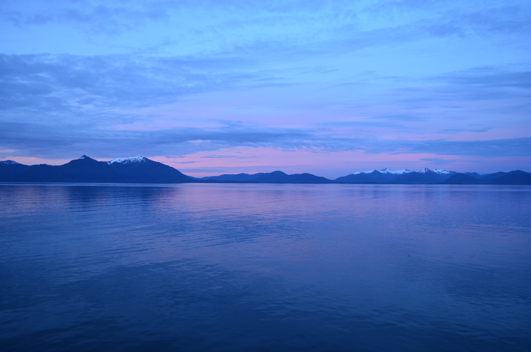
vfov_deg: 47.7
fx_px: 397
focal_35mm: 27
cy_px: 176
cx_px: 266
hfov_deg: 67.5
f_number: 4.5
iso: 400
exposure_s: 1/80
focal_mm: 18
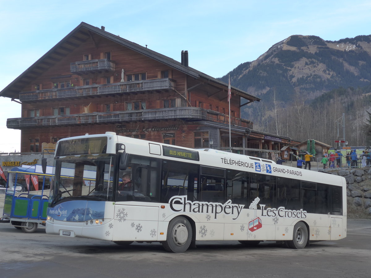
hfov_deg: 38.9
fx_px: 525
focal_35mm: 49
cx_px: 186
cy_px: 139
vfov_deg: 29.7
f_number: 3.2
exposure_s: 1/250
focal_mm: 10.1
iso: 160
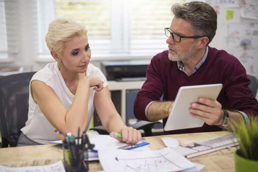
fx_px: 358
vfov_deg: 27.0
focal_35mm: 50
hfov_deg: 39.6
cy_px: 86
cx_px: 129
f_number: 2
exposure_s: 1/125
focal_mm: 50
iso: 160
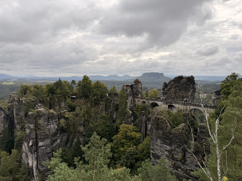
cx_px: 121
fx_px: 168
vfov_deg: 56.8
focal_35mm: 24
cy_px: 90
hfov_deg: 71.6
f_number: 1.78
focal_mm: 6.76
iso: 80
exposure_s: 1/5319
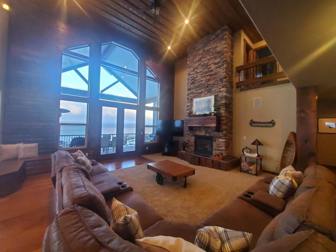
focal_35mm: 13
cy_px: 126
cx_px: 168
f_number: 2.2
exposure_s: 1/60
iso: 640
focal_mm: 1.8
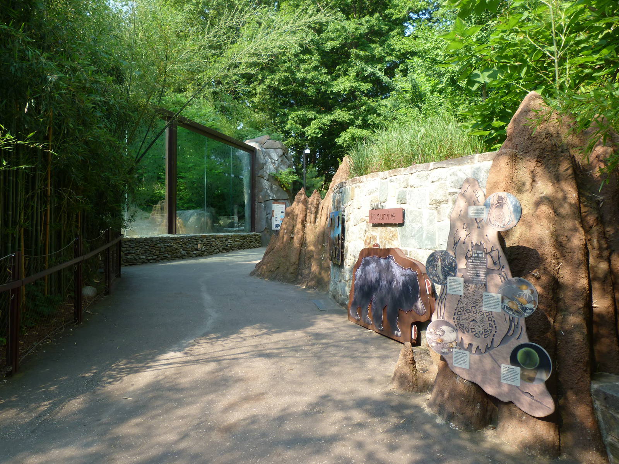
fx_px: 447
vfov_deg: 54.9
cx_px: 310
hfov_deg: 69.4
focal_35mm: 25
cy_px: 232
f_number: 4
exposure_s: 1/125
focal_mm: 4.5
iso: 80
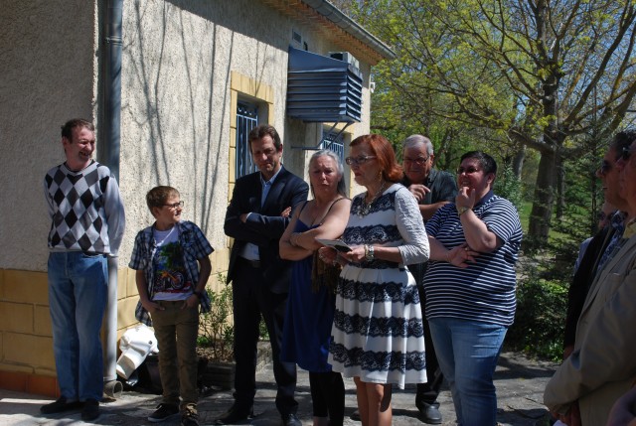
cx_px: 318
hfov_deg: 43.5
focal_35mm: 45
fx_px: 796
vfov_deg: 30.0
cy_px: 213
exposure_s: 1/200
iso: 100
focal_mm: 30
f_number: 7.1
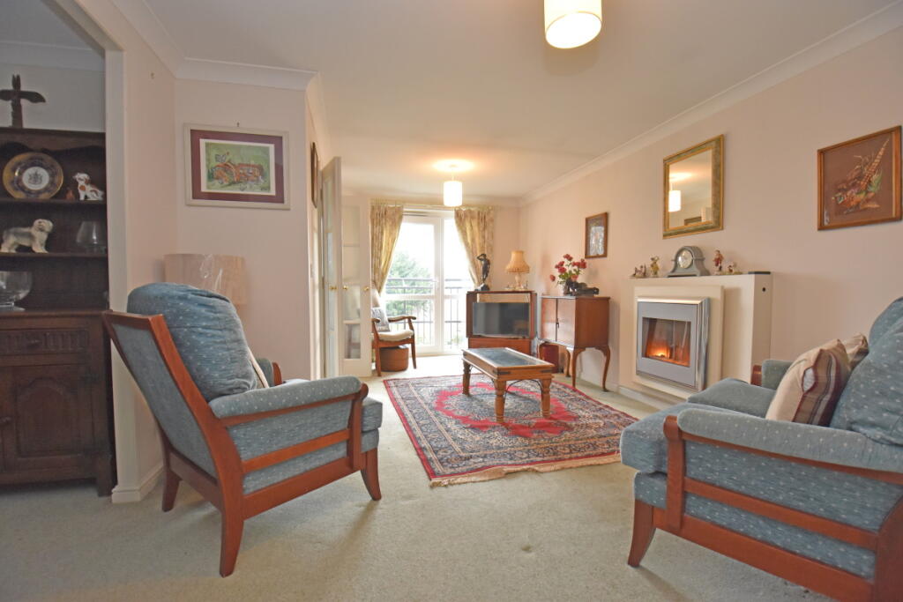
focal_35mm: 15
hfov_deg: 100.4
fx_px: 376
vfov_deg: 77.3
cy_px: 301
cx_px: 452
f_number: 4
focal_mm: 10
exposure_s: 1/125
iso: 1250
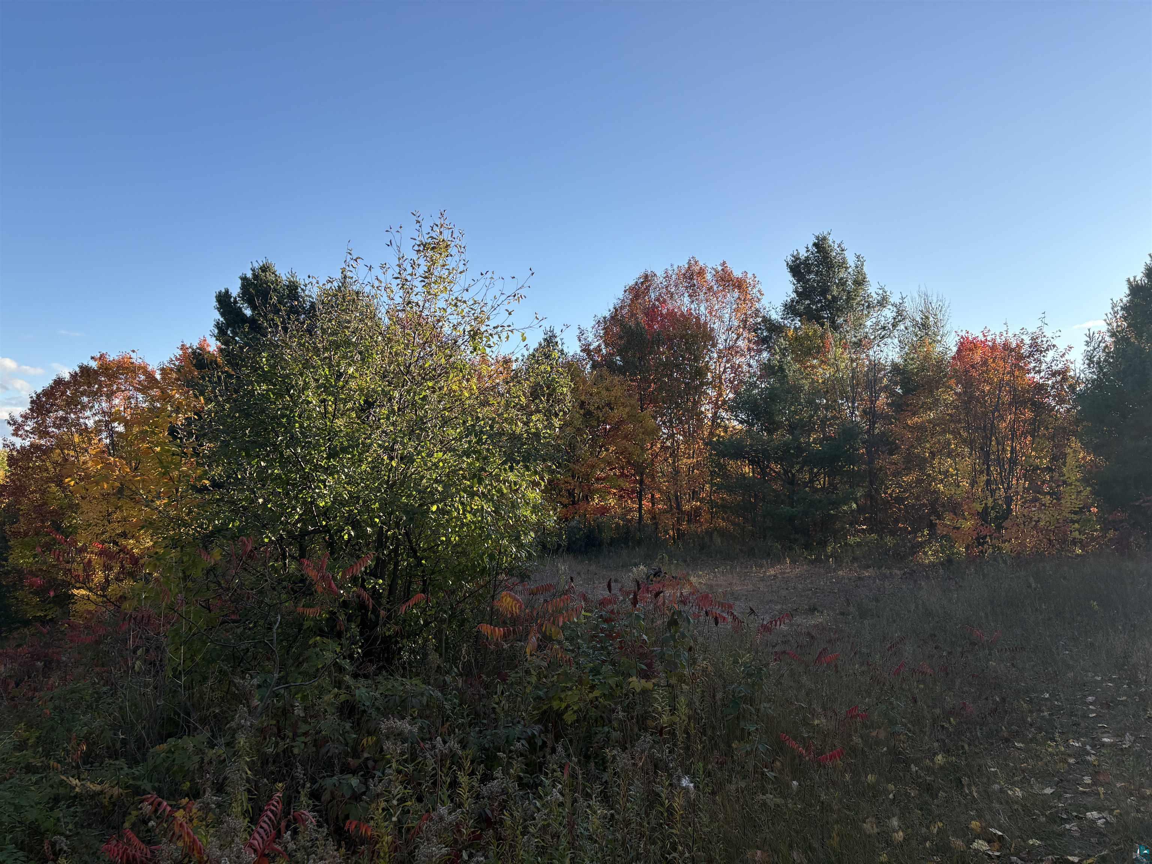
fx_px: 865
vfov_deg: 53.1
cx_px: 576
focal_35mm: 26
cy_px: 432
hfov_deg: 67.3
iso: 50
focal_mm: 5.96
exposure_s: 1/1667
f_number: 1.6
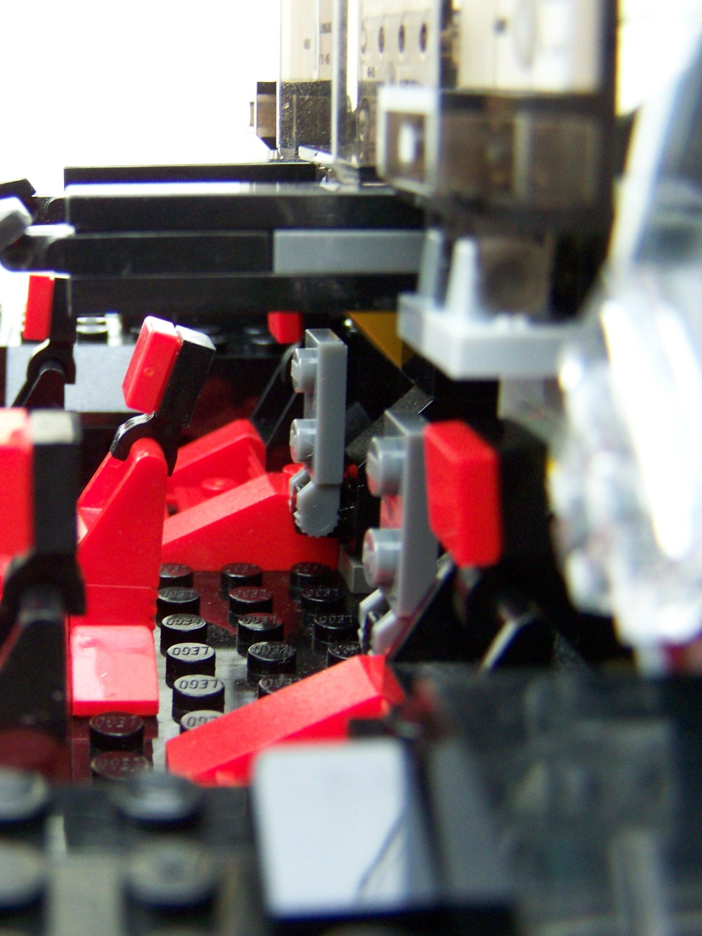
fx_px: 1379
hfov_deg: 27.6
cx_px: 74
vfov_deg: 37.5
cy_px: 469
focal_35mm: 51
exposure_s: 1/60
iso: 160
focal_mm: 6.3
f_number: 2.8
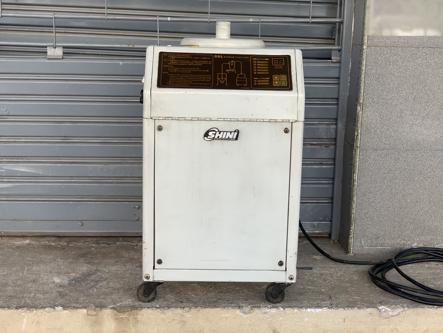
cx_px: 222
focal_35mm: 52
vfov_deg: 28.0
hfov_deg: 36.8
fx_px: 665
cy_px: 166
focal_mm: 6
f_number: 2.4
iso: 20
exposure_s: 1/122
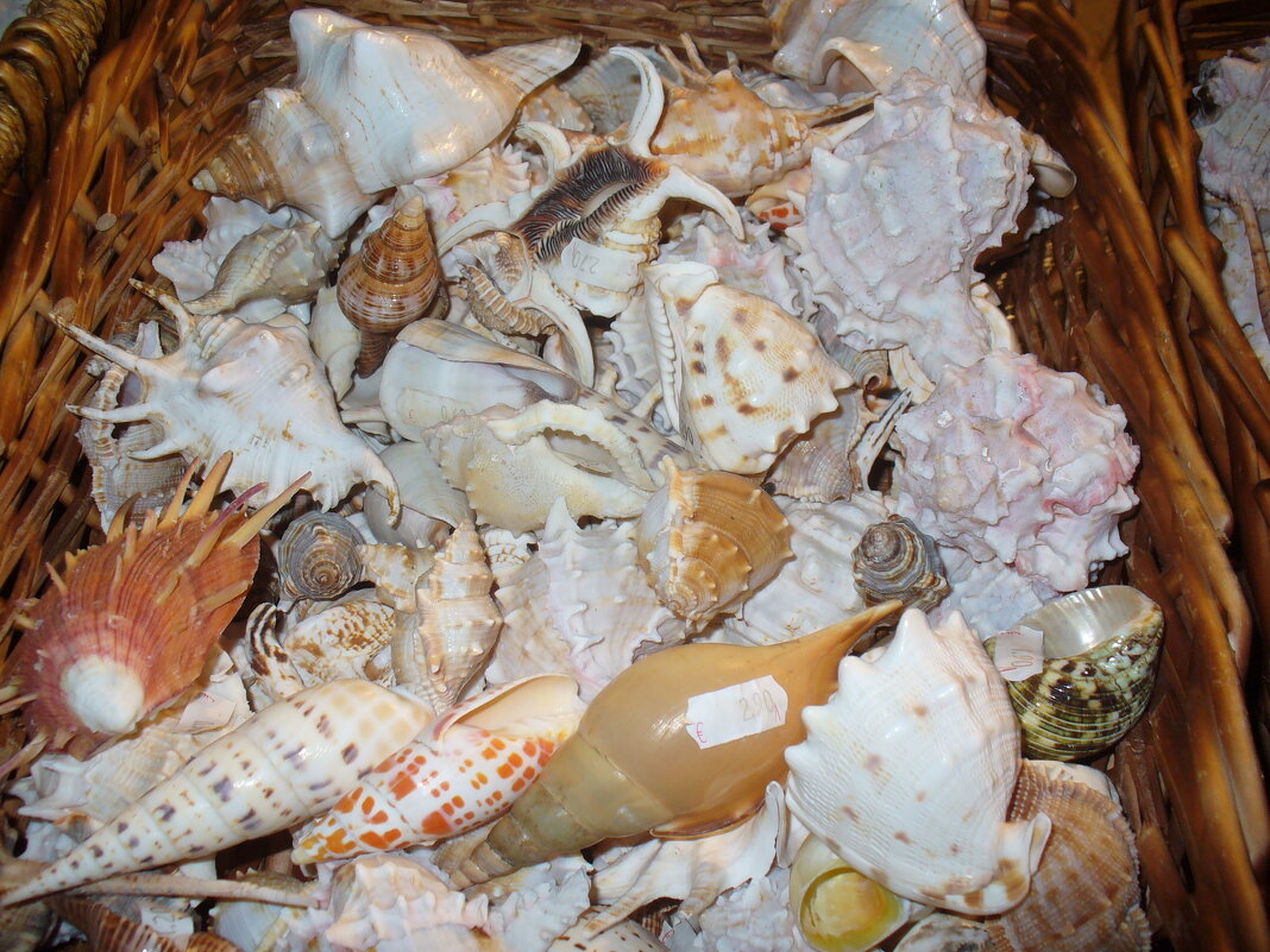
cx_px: 635
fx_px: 1357
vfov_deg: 38.7
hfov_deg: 50.1
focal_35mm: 37
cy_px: 476
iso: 100
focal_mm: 6.1
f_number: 2.8
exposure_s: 1/60
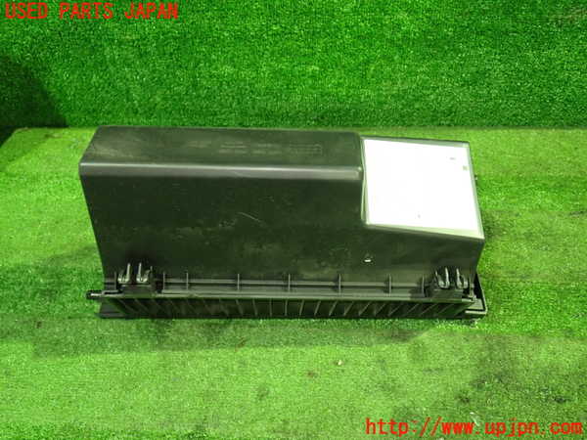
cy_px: 220
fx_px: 509
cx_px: 294
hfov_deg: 60.0
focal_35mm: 30
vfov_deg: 46.8
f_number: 2.3
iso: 800
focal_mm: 5.4
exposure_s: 1/25
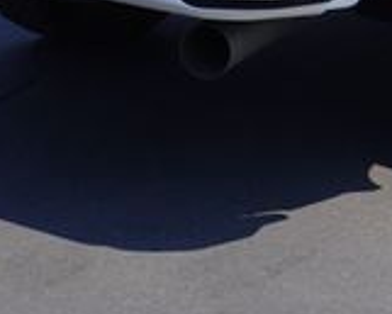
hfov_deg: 12.1
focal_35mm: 157
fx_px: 1823
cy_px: -197
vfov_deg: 9.5
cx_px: 438
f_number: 11
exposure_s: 1/160
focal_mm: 28
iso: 100
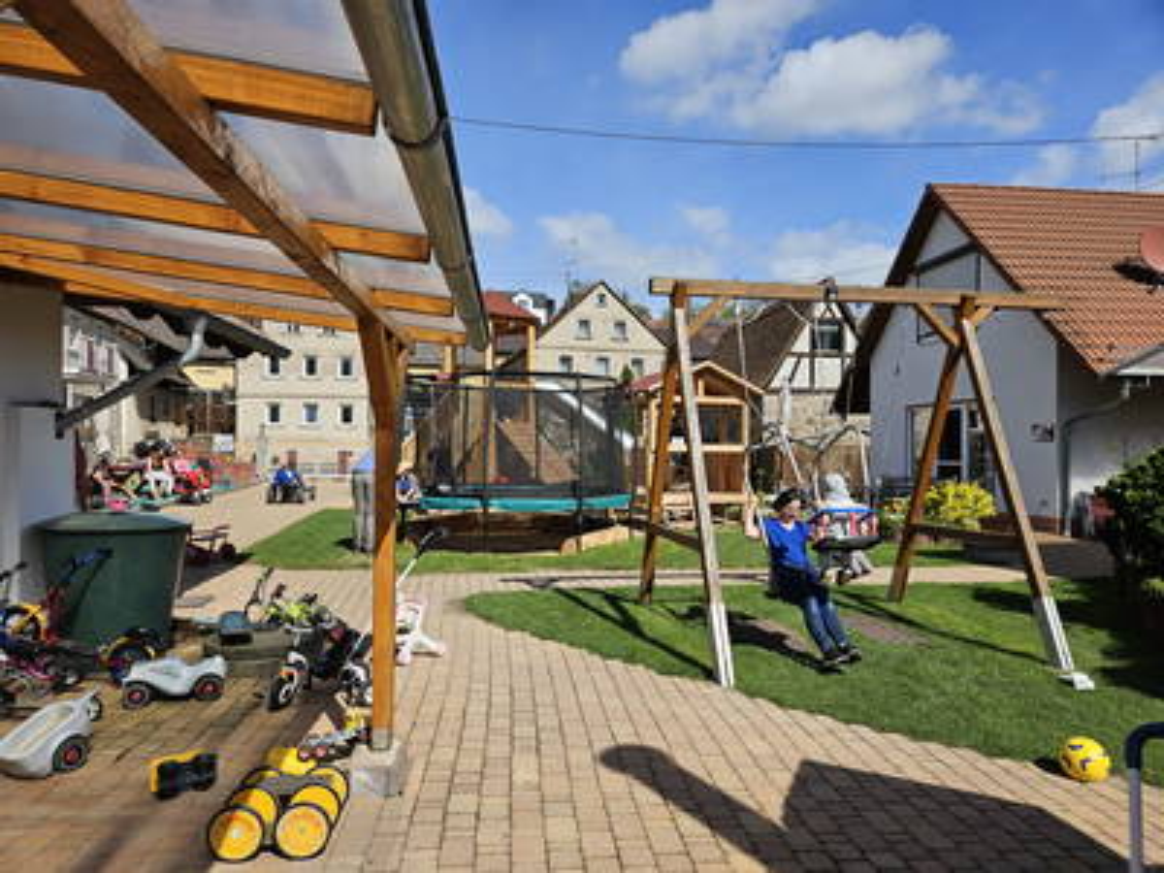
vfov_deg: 58.9
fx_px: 773
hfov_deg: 73.9
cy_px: 436
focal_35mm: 23
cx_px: 582
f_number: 1.8
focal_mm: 5.4
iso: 25
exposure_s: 1/2289
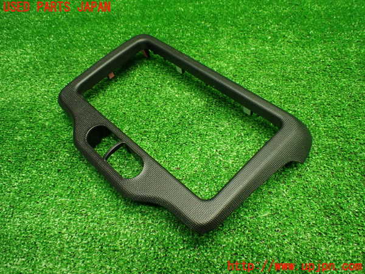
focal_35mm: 30
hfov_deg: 60.0
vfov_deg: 46.8
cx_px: 182
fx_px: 316
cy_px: 137
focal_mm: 5.4
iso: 800
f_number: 2.3
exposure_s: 1/125
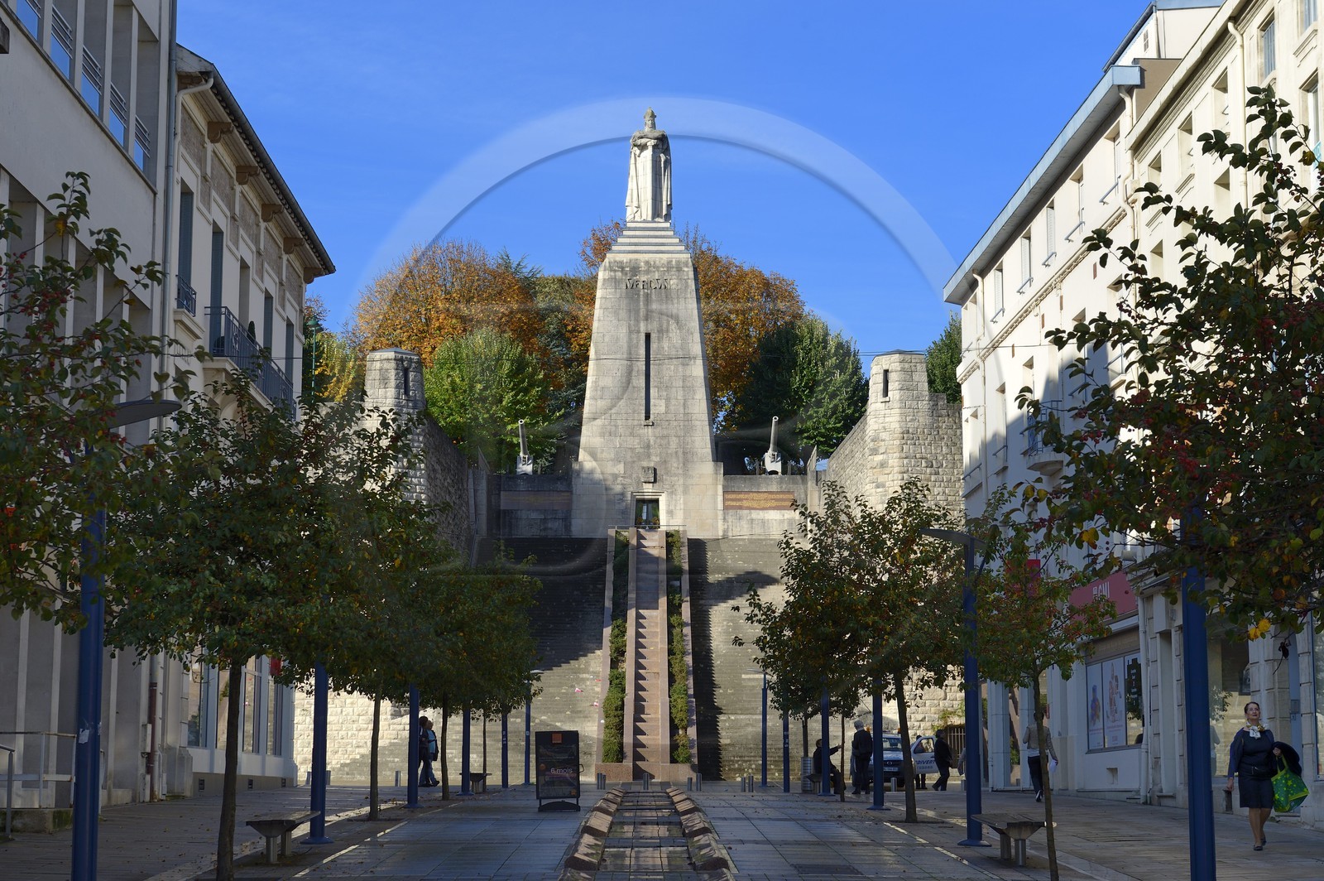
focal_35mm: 70
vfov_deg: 19.4
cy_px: 440
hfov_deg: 28.9
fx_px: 2572
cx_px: 662
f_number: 10
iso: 200
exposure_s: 1/250
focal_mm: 70
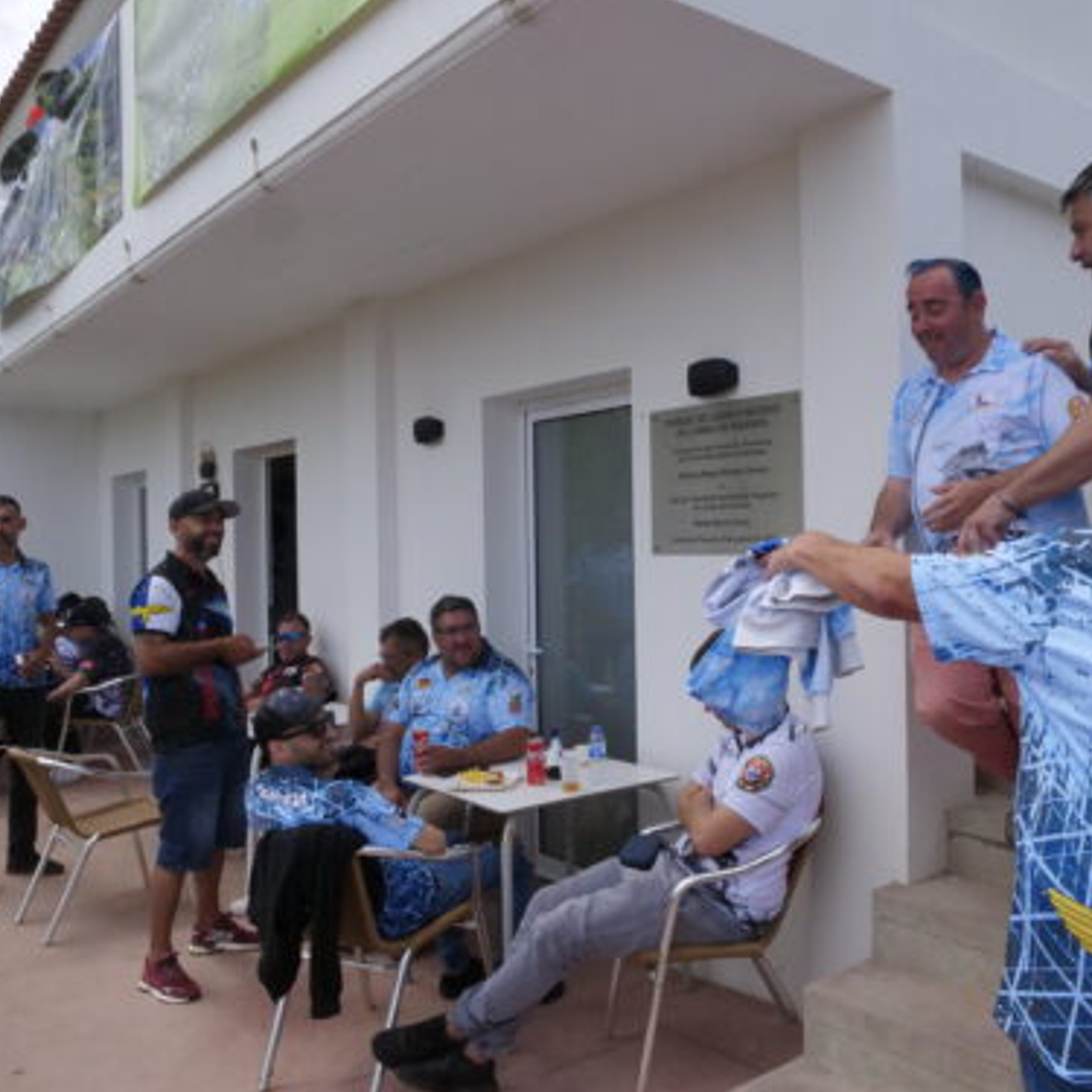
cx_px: 632
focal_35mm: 29
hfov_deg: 55.4
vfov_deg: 55.6
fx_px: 1035
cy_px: 539
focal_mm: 12
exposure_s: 1/1600
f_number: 11
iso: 1600
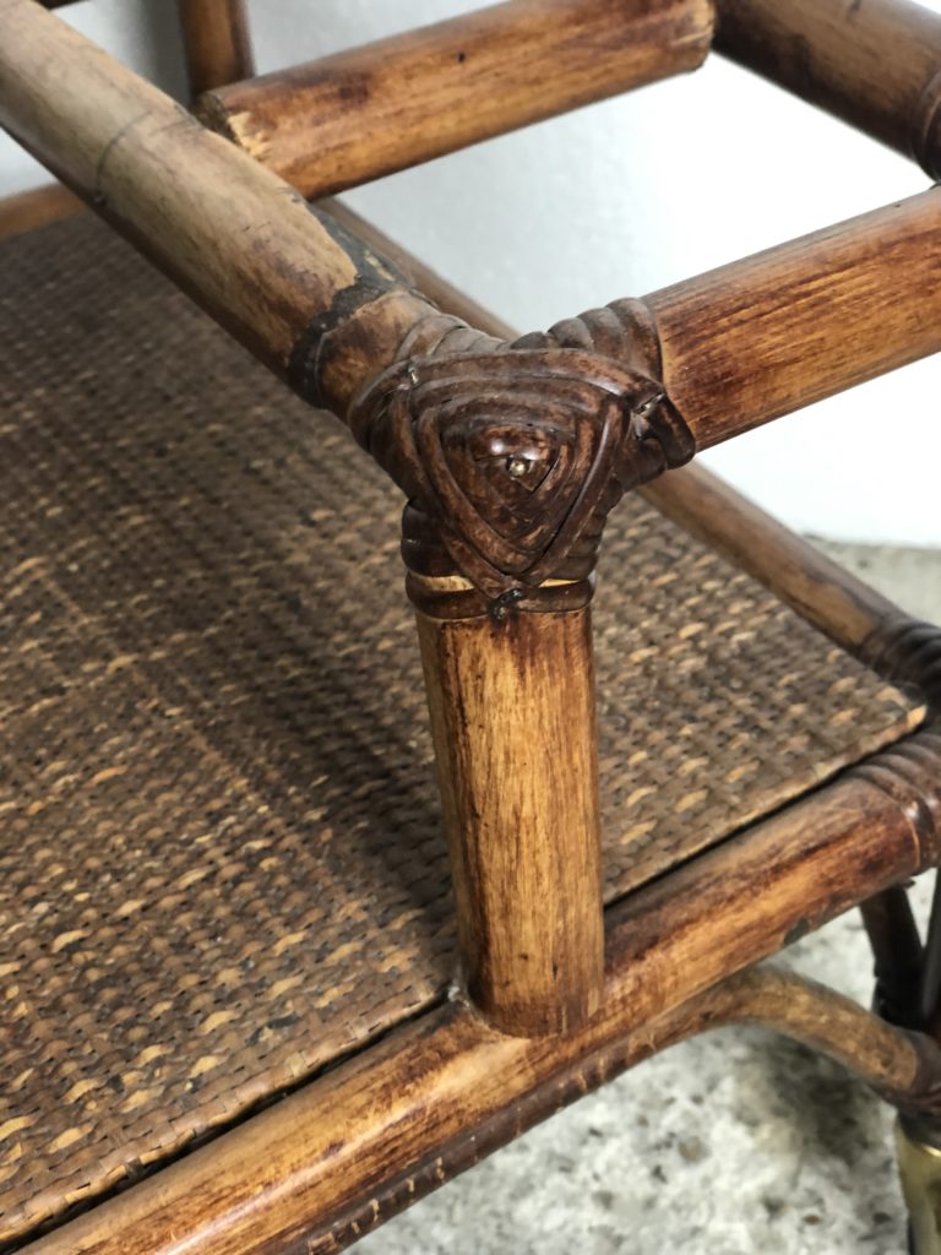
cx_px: 470
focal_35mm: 52
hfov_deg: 28.0
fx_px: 1885
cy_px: 628
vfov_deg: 36.8
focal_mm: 6
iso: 125
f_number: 2.4
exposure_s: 1/25
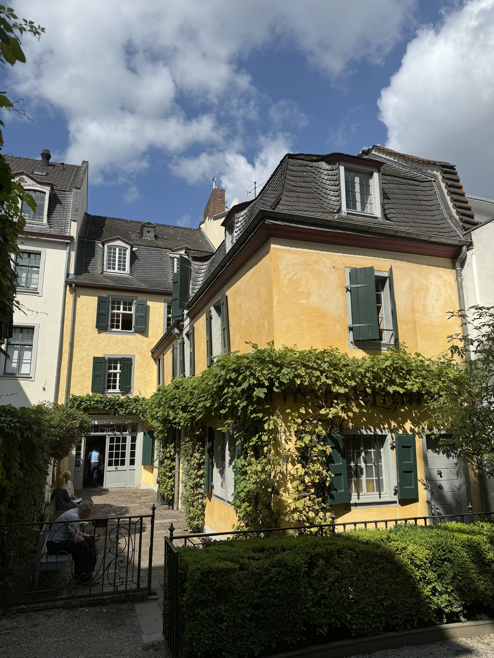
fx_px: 457
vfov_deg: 71.6
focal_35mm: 24
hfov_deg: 56.8
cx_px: 247
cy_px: 329
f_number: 1.78
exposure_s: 1/6410
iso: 80
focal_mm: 6.86
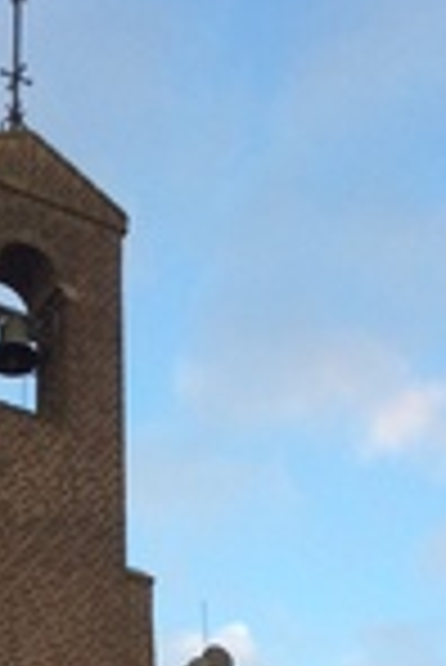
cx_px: 70
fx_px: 2002
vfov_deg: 17.2
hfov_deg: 12.6
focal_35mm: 108
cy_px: 968
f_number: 2.4
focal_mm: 3.3
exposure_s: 1/116
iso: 32
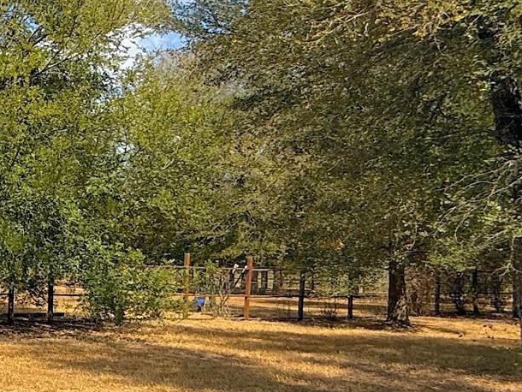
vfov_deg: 30.7
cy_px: 250
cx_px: -323
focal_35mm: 47
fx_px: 709
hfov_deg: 25.5
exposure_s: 1/2237
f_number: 2.2
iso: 50
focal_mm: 2.22
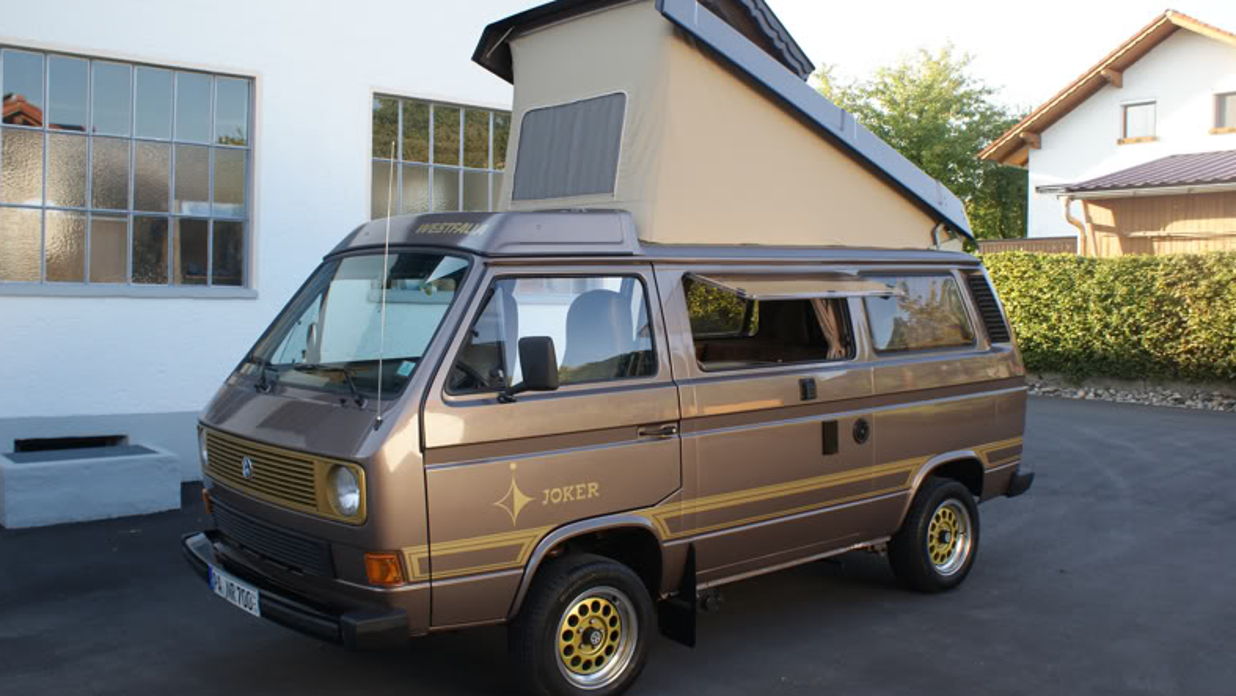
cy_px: 357
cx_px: 620
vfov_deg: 36.7
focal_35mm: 32
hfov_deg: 61.0
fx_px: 1049
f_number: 5.6
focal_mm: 20
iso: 100
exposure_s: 1/50
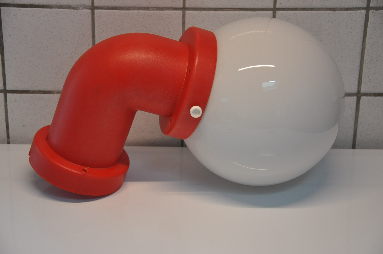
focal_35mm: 99
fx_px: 1052
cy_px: 127
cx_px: 192
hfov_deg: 20.6
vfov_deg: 13.8
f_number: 5.3
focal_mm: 66
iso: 1250
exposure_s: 1/125
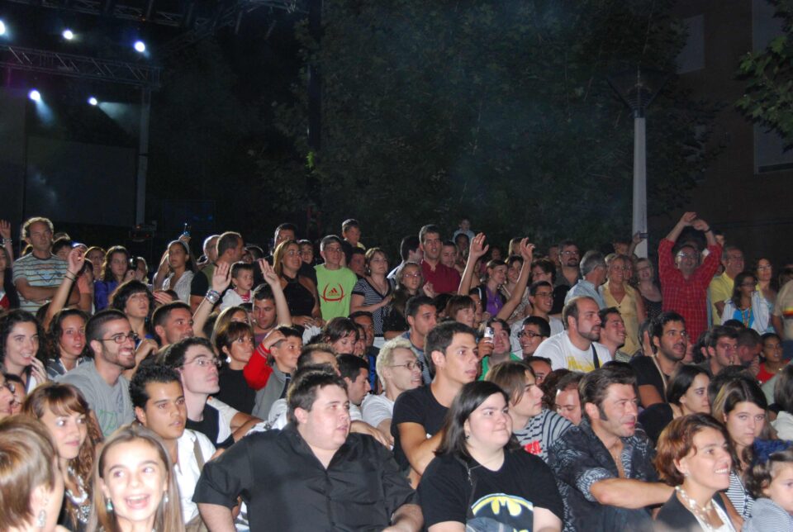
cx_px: 396
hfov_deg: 41.0
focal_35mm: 48
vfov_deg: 28.2
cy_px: 266
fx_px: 1059
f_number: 4.5
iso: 800
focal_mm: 32
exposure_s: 1/60
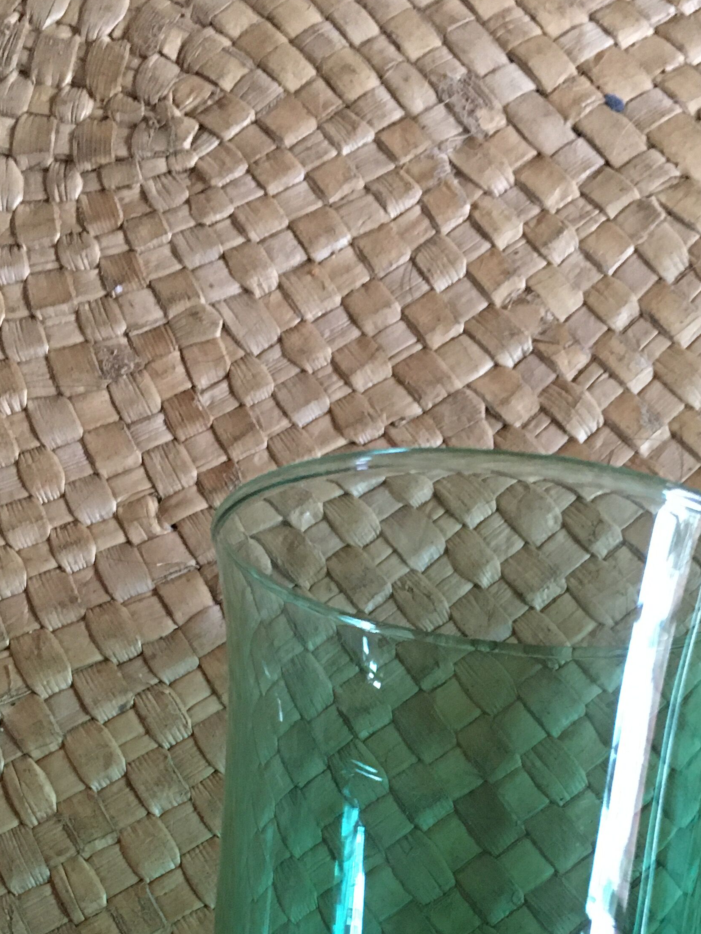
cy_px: 821
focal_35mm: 53
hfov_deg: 27.4
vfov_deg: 34.4
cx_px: 432
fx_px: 1431
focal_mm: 4.15
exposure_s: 1/17
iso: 200
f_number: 2.2
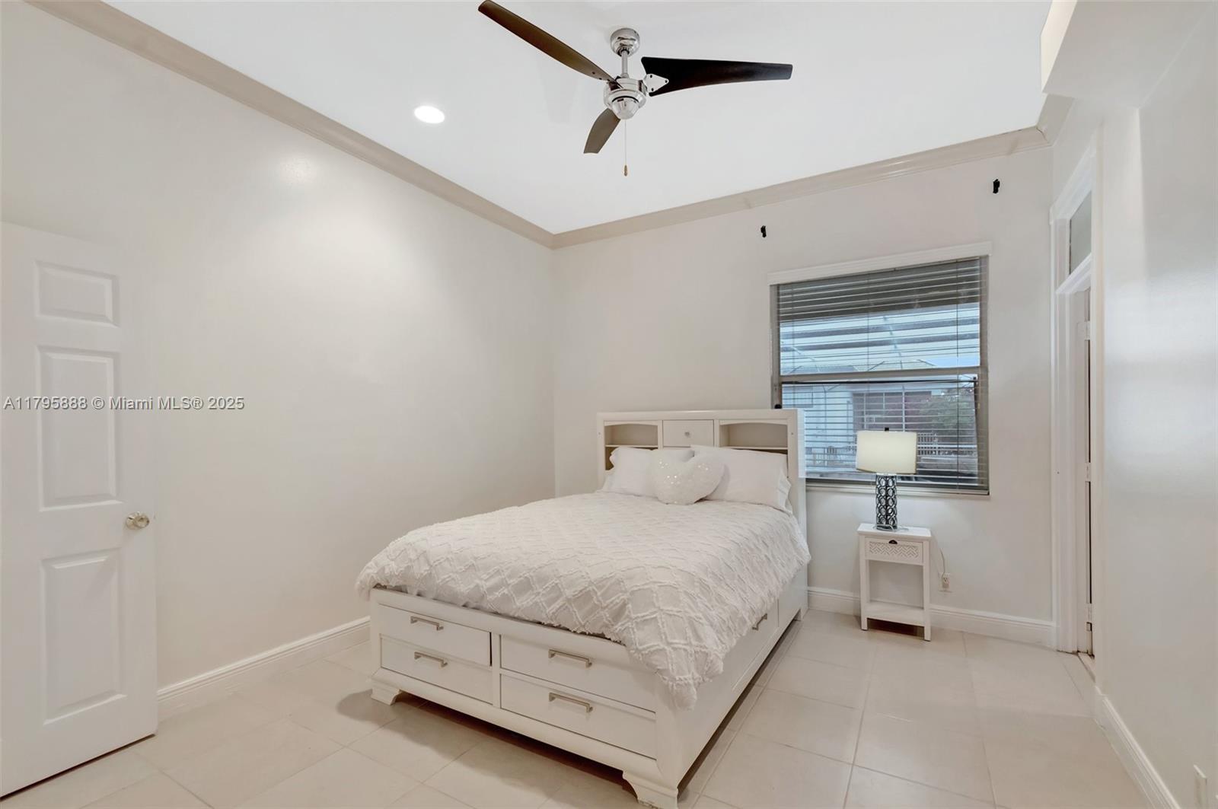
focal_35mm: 15
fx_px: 507
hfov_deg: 100.5
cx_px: 609
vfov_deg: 77.2
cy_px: 404
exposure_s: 1/6
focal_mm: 10
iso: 640
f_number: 8
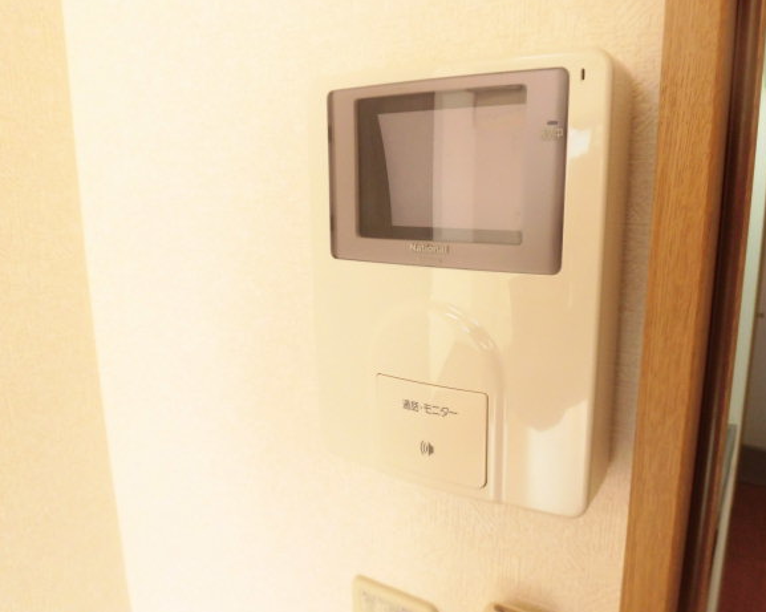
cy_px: 313
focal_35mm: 26
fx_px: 589
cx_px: 414
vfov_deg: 54.9
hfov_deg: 66.0
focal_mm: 4.3
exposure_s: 1/60
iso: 160
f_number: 3.1
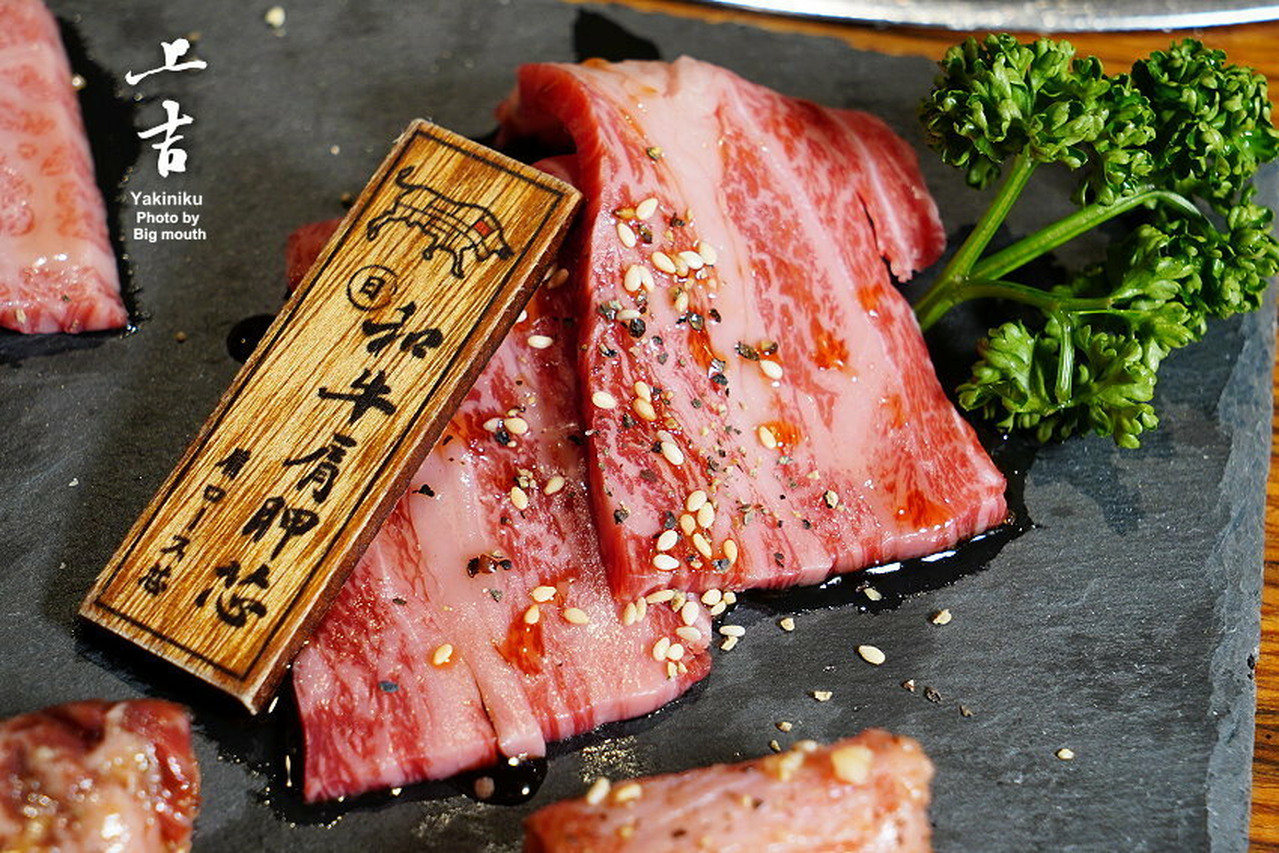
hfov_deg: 28.8
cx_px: 640
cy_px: 426
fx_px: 2487
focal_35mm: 70
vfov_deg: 19.5
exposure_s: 1/80
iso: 1000
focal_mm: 70
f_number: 9
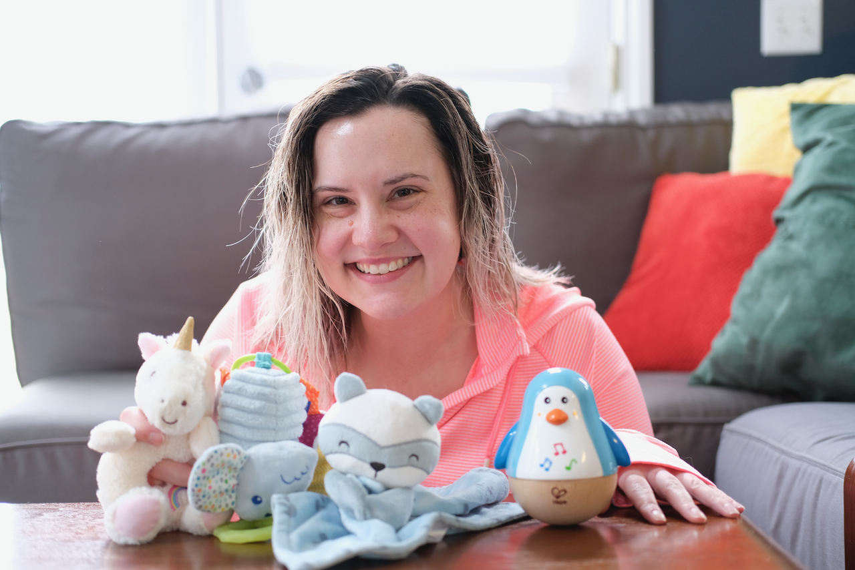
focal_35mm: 53
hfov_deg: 37.5
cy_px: 285
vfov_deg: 25.5
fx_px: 1259
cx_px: 428
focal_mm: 35
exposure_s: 1/52
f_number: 2
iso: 640
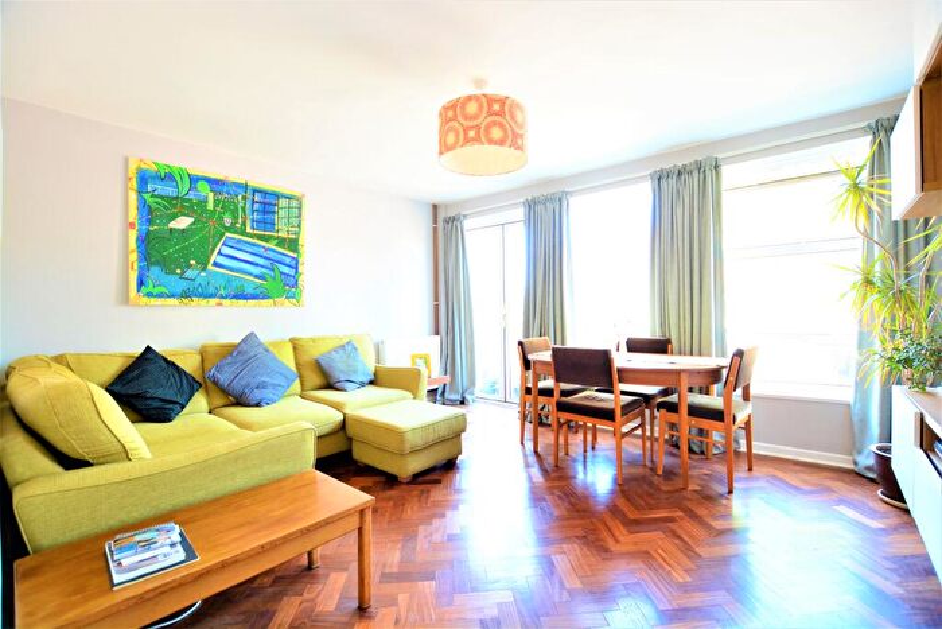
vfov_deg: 77.4
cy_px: 314
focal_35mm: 15
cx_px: 471
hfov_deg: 100.4
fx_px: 393
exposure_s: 1/15
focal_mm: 10
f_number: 3.5
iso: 400
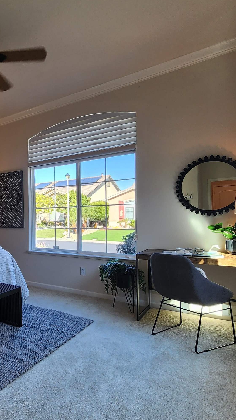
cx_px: 16
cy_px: 218
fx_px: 245
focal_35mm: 22
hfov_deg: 45.7
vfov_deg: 81.2
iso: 80
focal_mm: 2.2
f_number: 2.2
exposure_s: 1/120
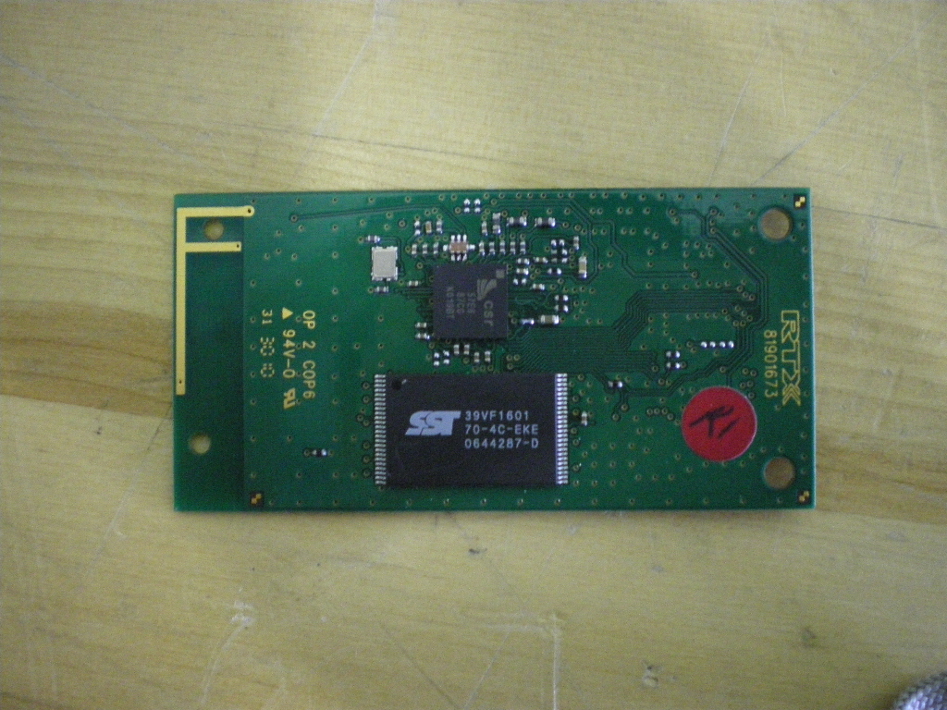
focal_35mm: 36
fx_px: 985
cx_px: 474
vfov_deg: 39.7
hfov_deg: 51.4
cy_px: 355
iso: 800
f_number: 3.1
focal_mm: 6.3
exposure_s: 1/40
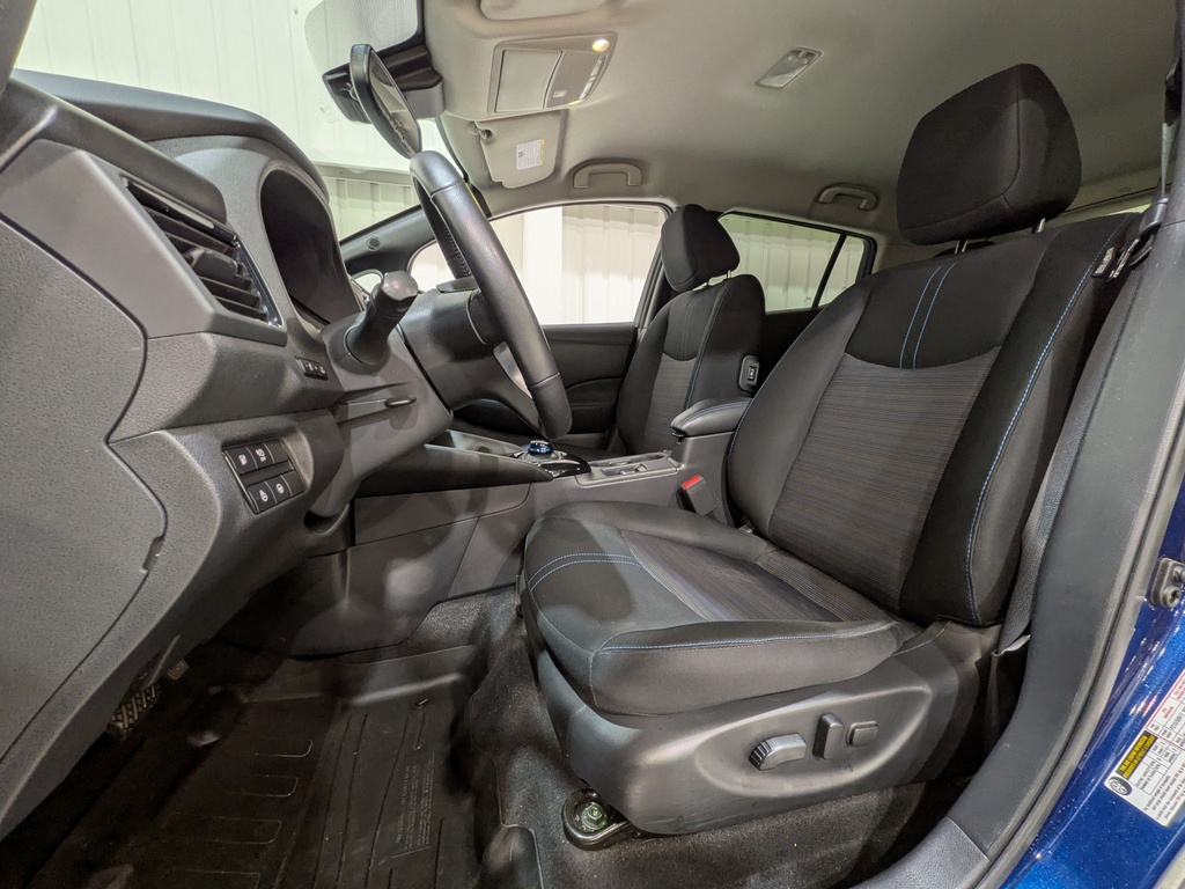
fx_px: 479
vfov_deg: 85.7
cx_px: 592
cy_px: 444
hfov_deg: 102.1
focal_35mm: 14
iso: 71
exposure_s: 1/25
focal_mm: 1.83
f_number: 2.2
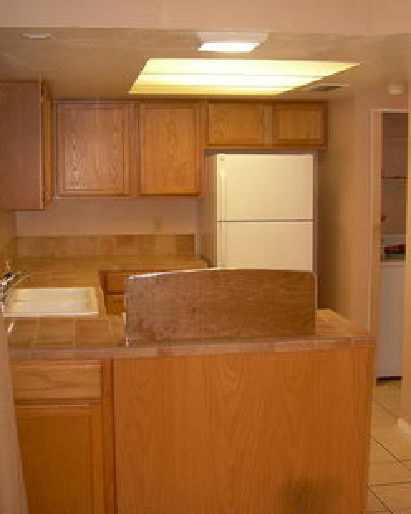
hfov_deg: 29.7
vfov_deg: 36.7
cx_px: 200
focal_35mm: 51
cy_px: 255
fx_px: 775
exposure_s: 1/30
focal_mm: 6.3
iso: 50
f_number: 2.8
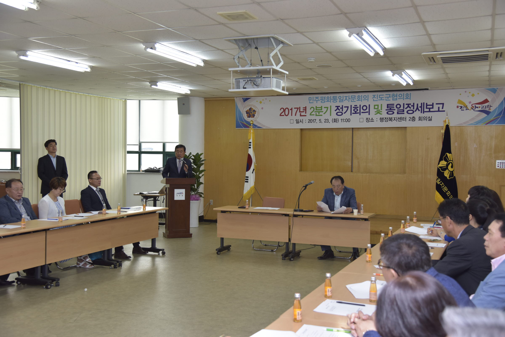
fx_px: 533
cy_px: 168
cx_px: 252
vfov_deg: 35.1
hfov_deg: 50.7
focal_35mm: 38
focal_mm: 38
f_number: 4.5
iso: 640
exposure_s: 1/125
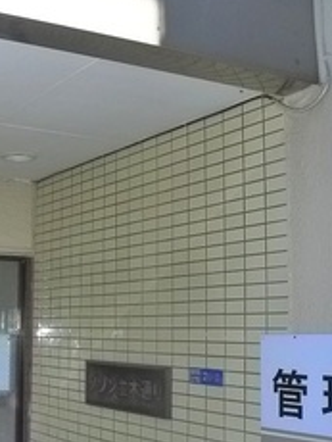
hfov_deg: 19.2
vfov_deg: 26.6
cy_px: 263
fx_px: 932
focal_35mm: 73
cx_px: -55
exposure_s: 1/800
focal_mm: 5.1
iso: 400
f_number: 4
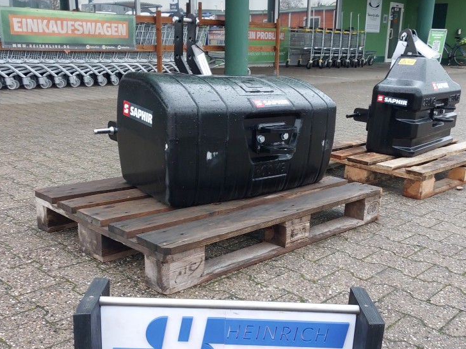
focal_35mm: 38
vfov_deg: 37.6
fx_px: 512
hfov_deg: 48.9
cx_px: 254
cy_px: 212
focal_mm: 4
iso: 64
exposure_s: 1/50
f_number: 1.8
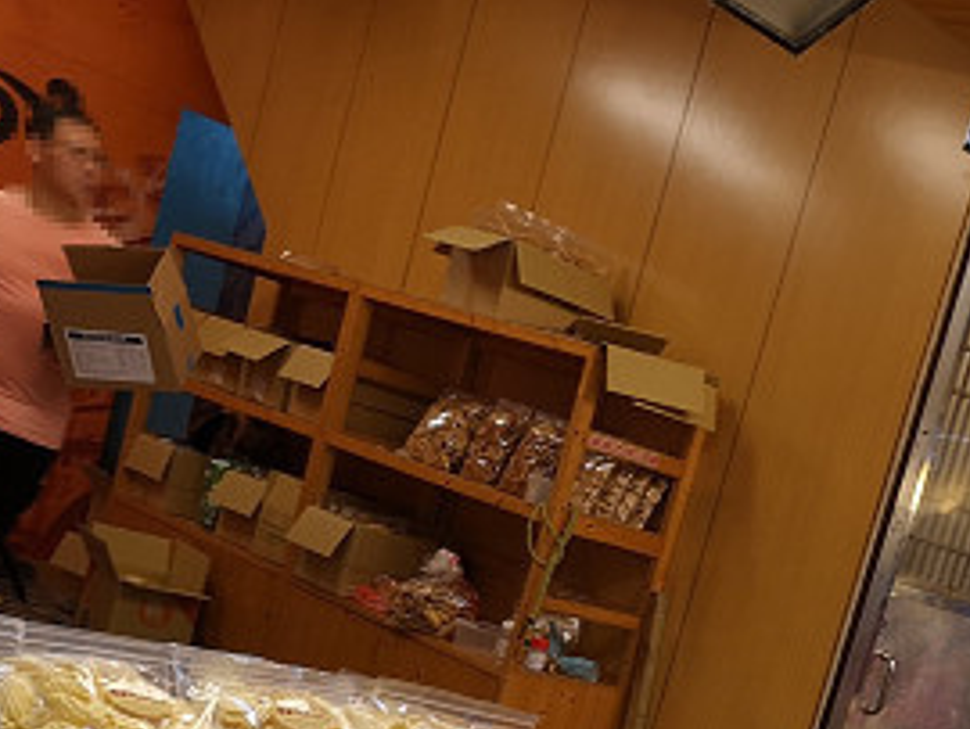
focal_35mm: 64
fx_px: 1795
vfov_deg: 21.6
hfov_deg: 28.3
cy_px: 831
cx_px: 981
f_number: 1.8
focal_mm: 3.95
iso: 50
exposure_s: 1/60
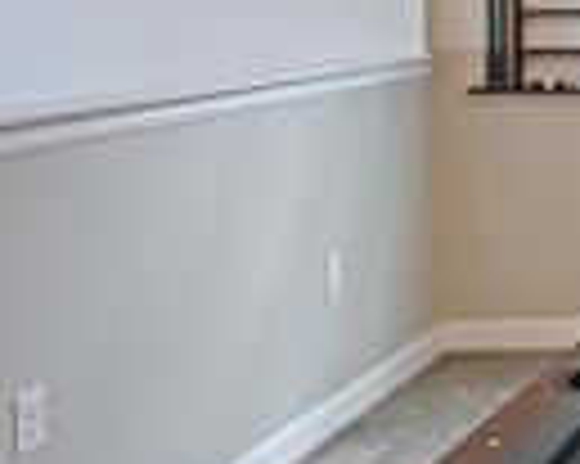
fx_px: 1235
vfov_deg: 20.5
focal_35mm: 72
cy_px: -7
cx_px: 1009
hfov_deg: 20.1
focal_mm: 14
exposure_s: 1/125
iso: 500
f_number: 2.8
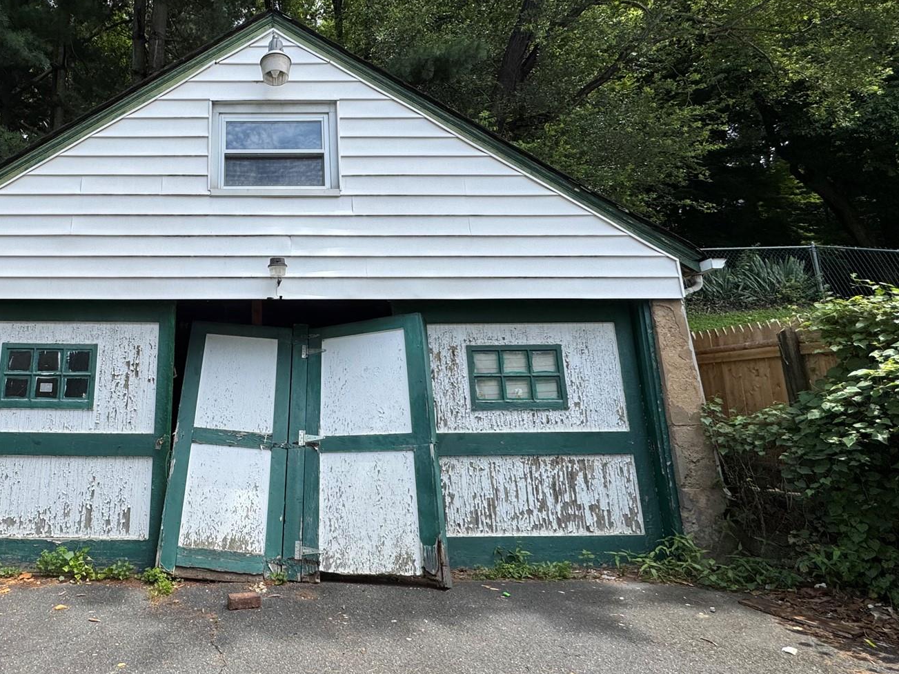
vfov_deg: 60.9
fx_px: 571
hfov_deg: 72.3
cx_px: 251
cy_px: 301
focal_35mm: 22
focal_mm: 2.22
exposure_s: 1/1110
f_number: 2.2
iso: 50
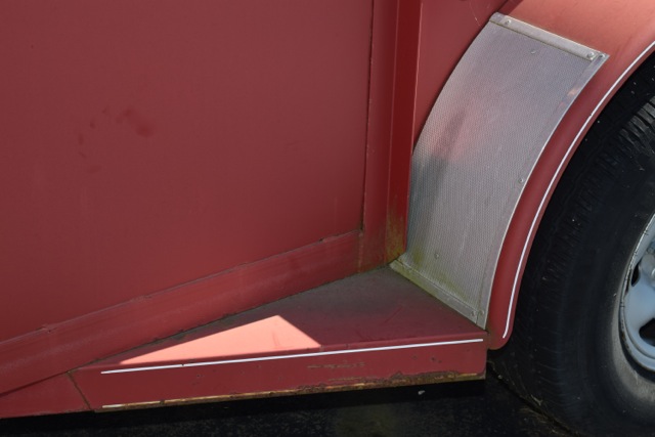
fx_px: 1310
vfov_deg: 18.9
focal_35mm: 72
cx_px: 328
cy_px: 218
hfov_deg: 28.1
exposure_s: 1/160
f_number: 6.3
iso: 100
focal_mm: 48
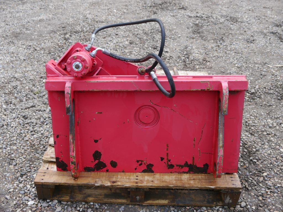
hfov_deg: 42.9
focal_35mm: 44
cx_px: 142
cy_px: 106
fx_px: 360
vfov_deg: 32.9
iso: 160
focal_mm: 22
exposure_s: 1/100
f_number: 5
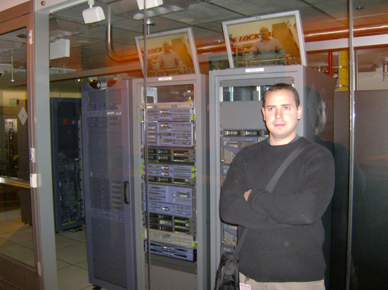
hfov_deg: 51.5
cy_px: 145
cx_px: 194
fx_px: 403
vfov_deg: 39.5
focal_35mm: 36
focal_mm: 6
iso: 200
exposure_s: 1/60
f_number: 2.8
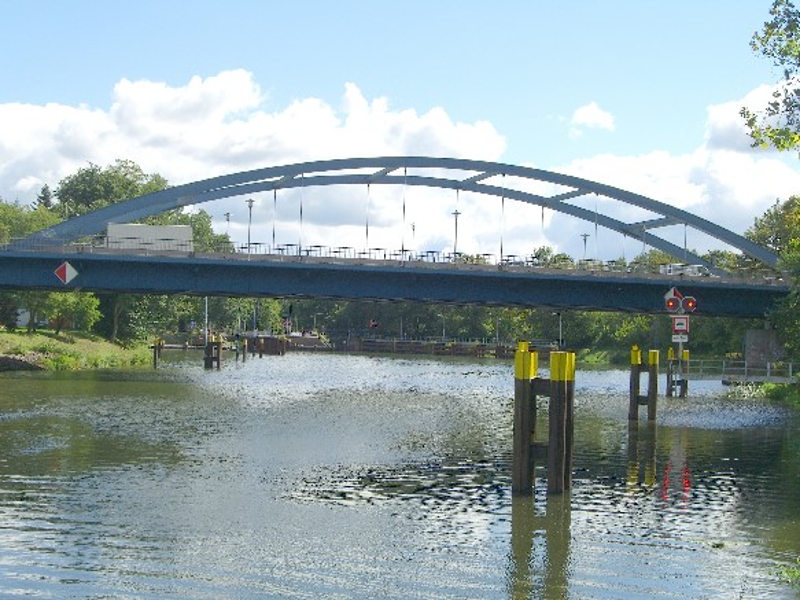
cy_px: 300
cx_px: 400
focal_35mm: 57
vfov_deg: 25.7
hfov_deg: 33.8
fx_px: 1317
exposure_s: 1/400
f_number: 5
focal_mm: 11.8
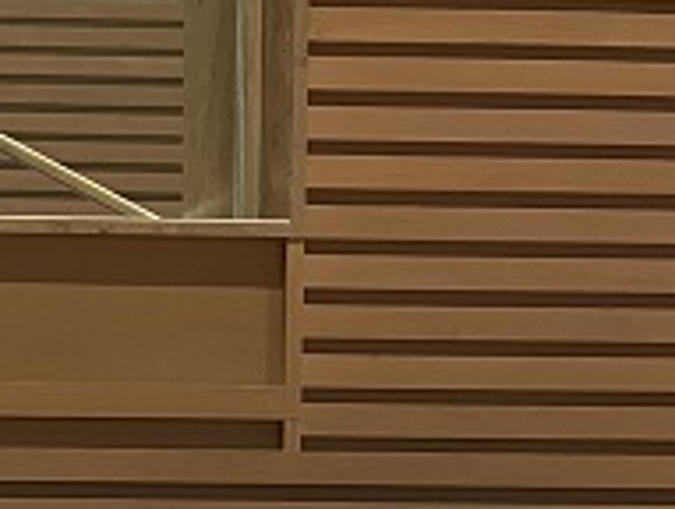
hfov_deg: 14.3
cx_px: -622
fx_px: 2286
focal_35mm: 117
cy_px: 817
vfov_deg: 12.0
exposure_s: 1/60
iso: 160
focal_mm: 3.99
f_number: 1.8
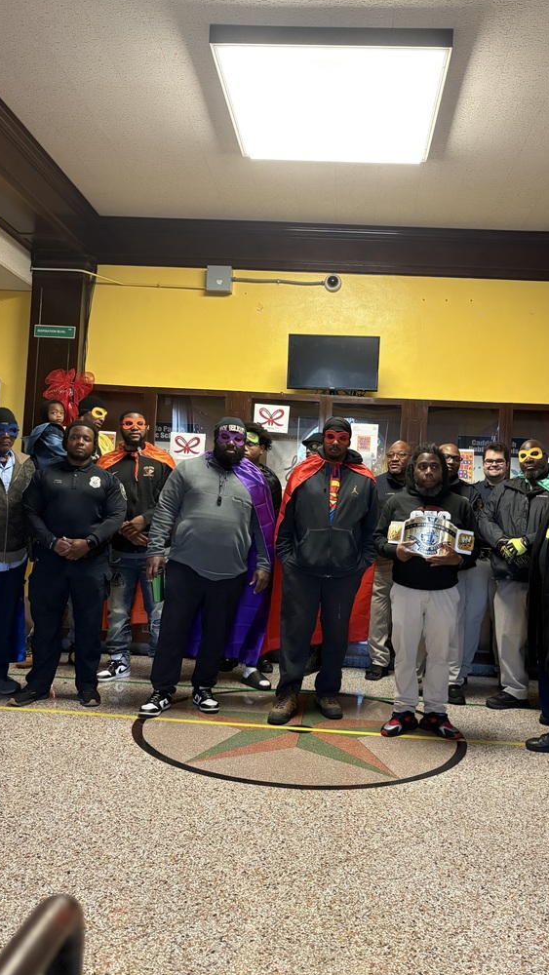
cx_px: 318
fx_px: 750
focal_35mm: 29
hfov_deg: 40.1
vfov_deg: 66.0
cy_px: 479
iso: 400
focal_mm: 5.96
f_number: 1.6
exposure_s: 1/60
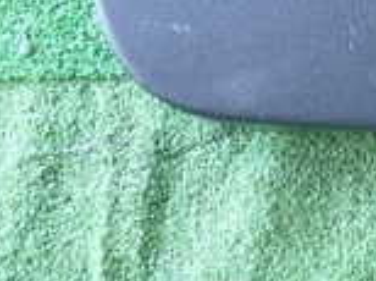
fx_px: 1356
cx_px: 554
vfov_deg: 11.1
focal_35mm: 125
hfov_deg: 14.7
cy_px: -217
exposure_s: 1/50
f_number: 2.4
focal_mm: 5.79
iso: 200
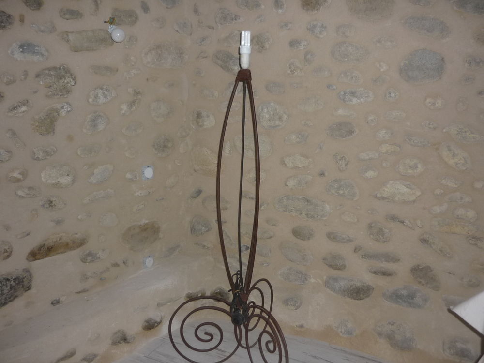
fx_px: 461
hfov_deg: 55.4
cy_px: 182
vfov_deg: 42.9
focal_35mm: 33
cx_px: 242
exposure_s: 1/30
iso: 125
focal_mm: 5.5
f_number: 2.8
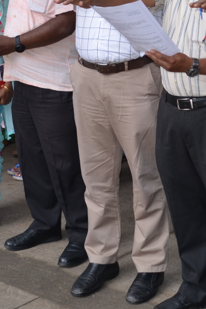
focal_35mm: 90
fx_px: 772
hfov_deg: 15.0
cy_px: 2
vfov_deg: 21.8
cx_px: 190
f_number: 3.5
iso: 110
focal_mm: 18
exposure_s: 1/200
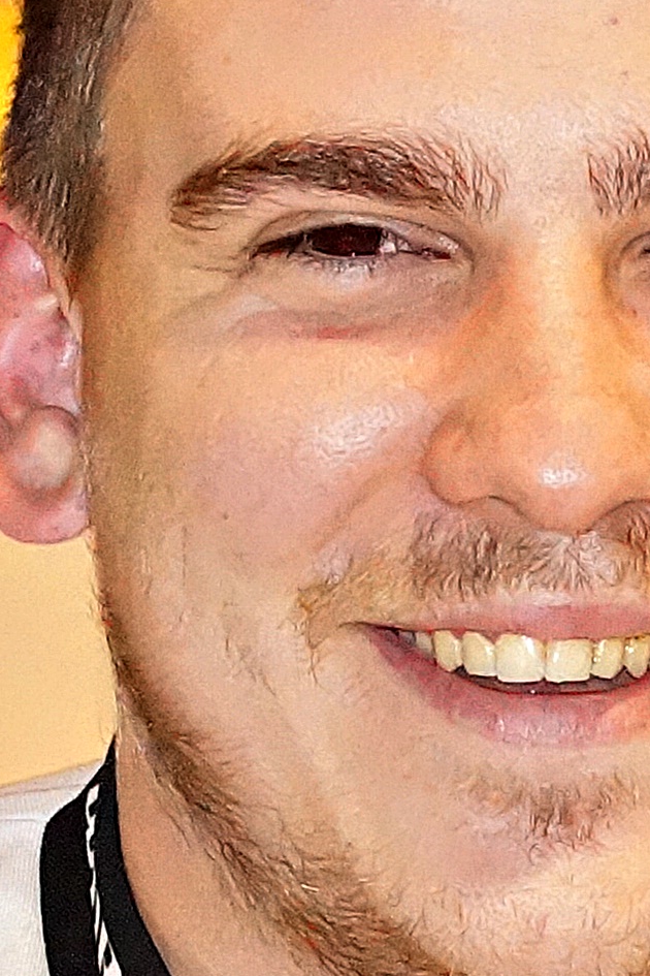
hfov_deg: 2.7
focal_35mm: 500
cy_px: 851
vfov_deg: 4.1
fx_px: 13541
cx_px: 555
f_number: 4.5
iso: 6400
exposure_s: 1/160
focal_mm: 70
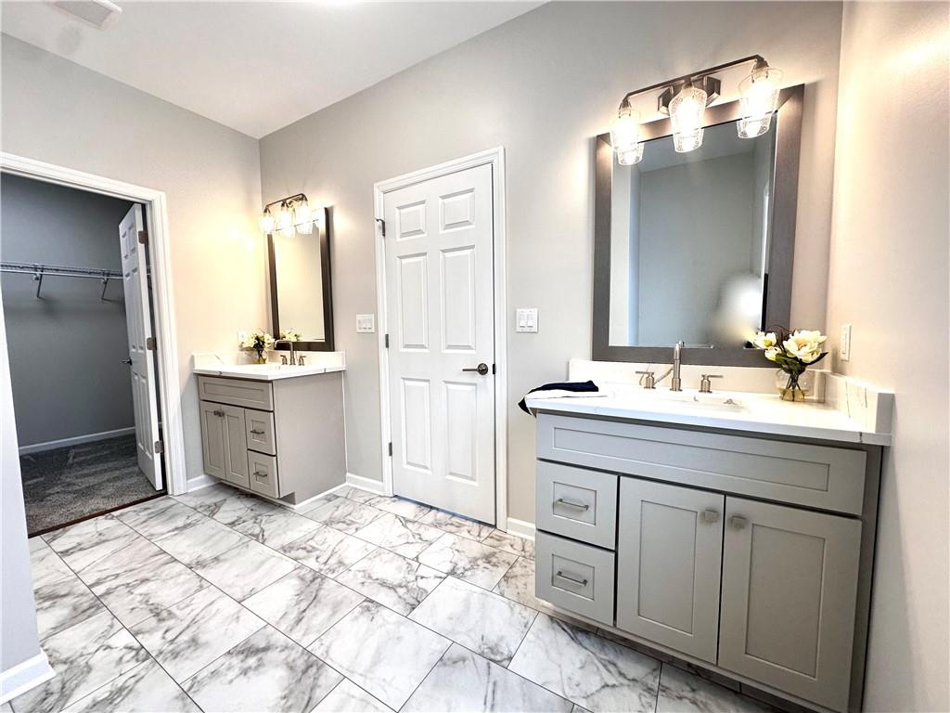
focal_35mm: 14
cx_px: 475
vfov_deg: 85.7
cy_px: 356
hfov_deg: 102.1
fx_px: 384
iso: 80
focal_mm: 2.22
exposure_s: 1/120
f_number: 2.2
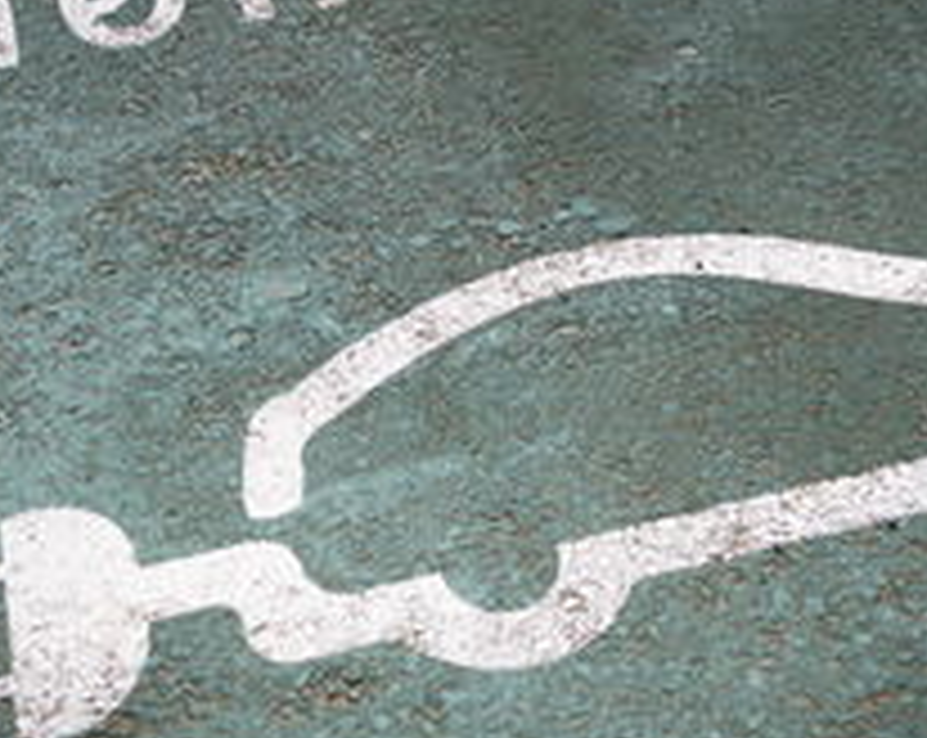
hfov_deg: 26.1
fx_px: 1999
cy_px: 284
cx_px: 482
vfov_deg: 20.9
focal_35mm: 73
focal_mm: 40
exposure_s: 1/8000
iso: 200
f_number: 3.5
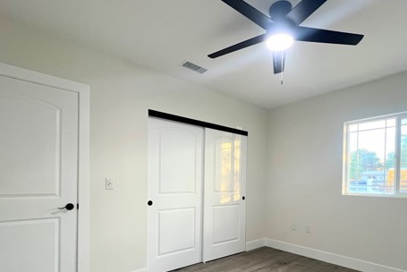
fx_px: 215
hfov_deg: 86.7
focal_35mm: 19
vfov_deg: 62.7
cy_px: 185
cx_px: 221
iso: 125
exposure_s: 1/60
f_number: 1.8
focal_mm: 1.57
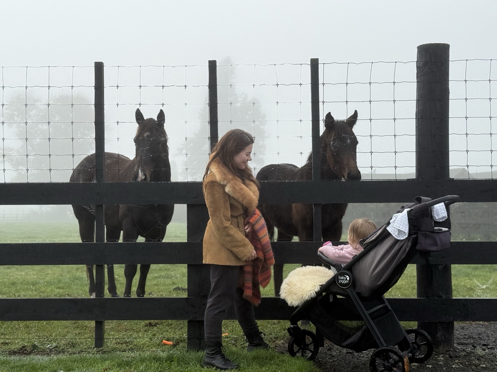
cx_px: 248
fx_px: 689
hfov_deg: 39.7
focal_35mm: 48
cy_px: 186
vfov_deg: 30.3
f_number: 1.78
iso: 64
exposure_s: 1/2273
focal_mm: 6.76
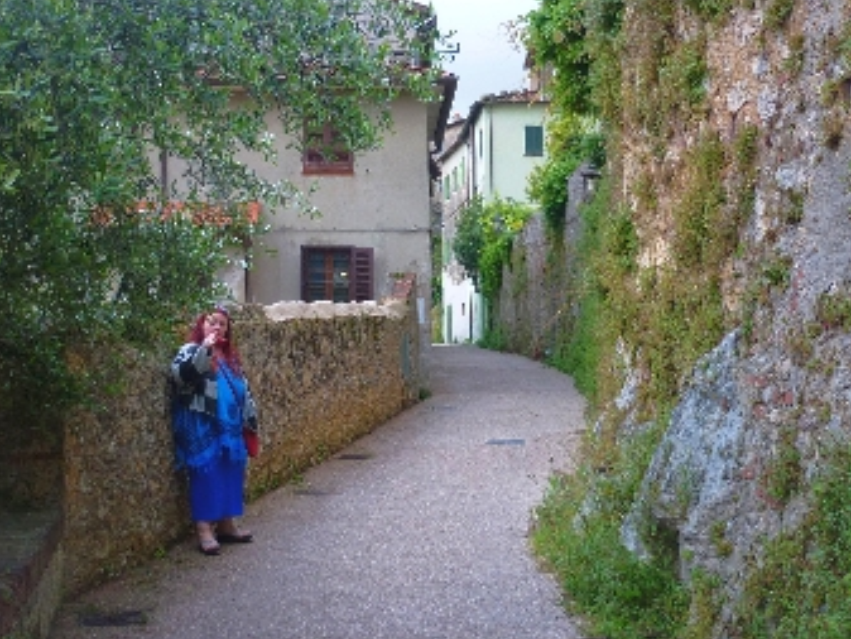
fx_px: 1156
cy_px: 303
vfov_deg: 30.9
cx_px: 394
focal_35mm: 47
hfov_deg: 40.4
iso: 80
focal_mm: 5.5
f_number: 2.8
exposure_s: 1/30
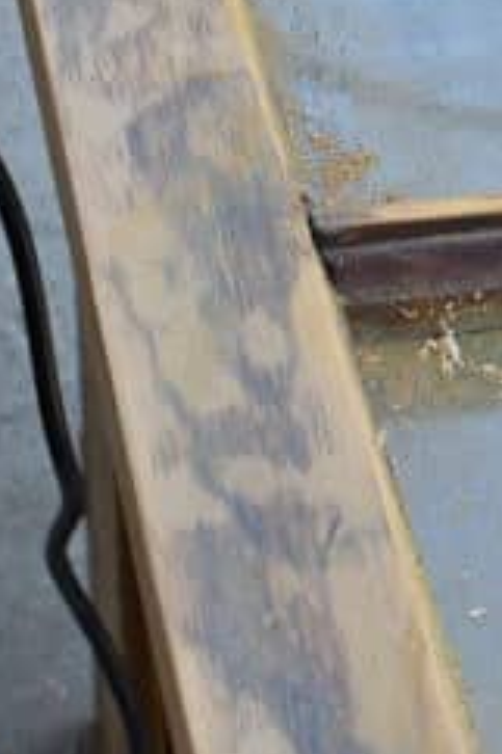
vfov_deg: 14.0
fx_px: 3060
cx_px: 678
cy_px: 131
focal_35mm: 146
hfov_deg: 9.2
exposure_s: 1/200
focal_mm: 23
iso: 400
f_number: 7.1
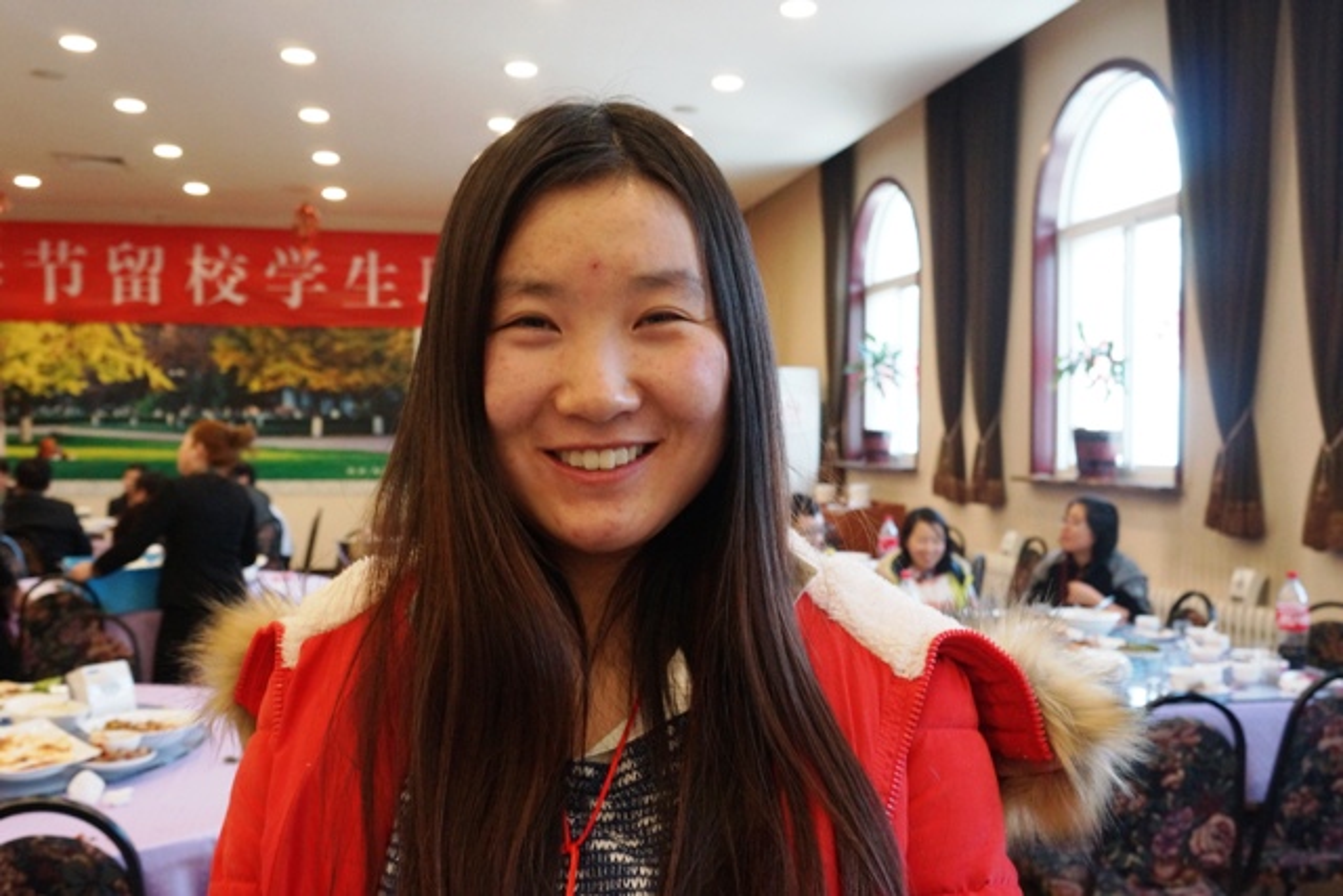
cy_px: 448
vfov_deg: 38.9
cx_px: 672
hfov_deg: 55.8
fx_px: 1269
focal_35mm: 34
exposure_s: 1/100
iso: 1600
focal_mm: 23
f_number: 5.6
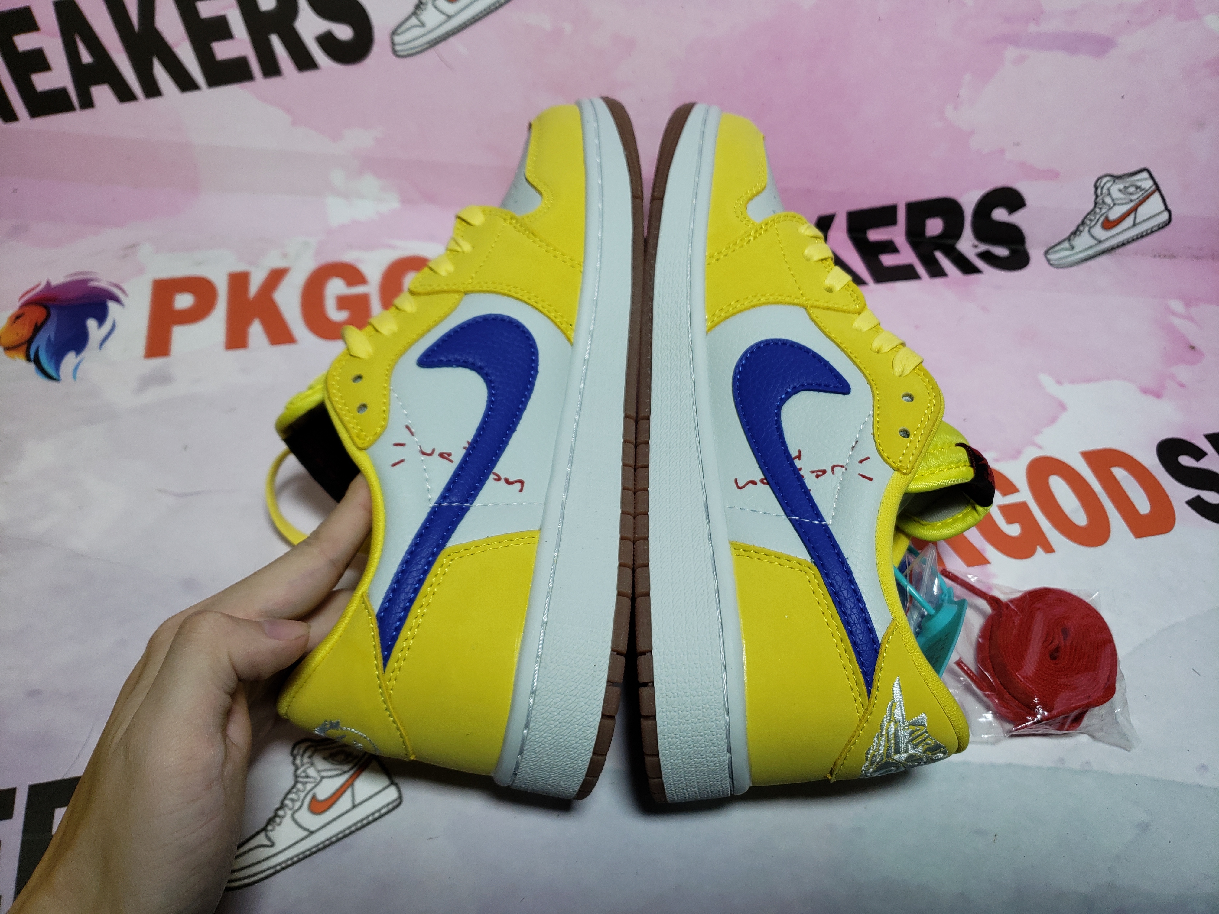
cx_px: 610
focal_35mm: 26
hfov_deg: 67.3
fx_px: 916
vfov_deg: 53.1
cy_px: 457
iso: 50
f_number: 1.5
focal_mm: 4.3
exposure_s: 1/682
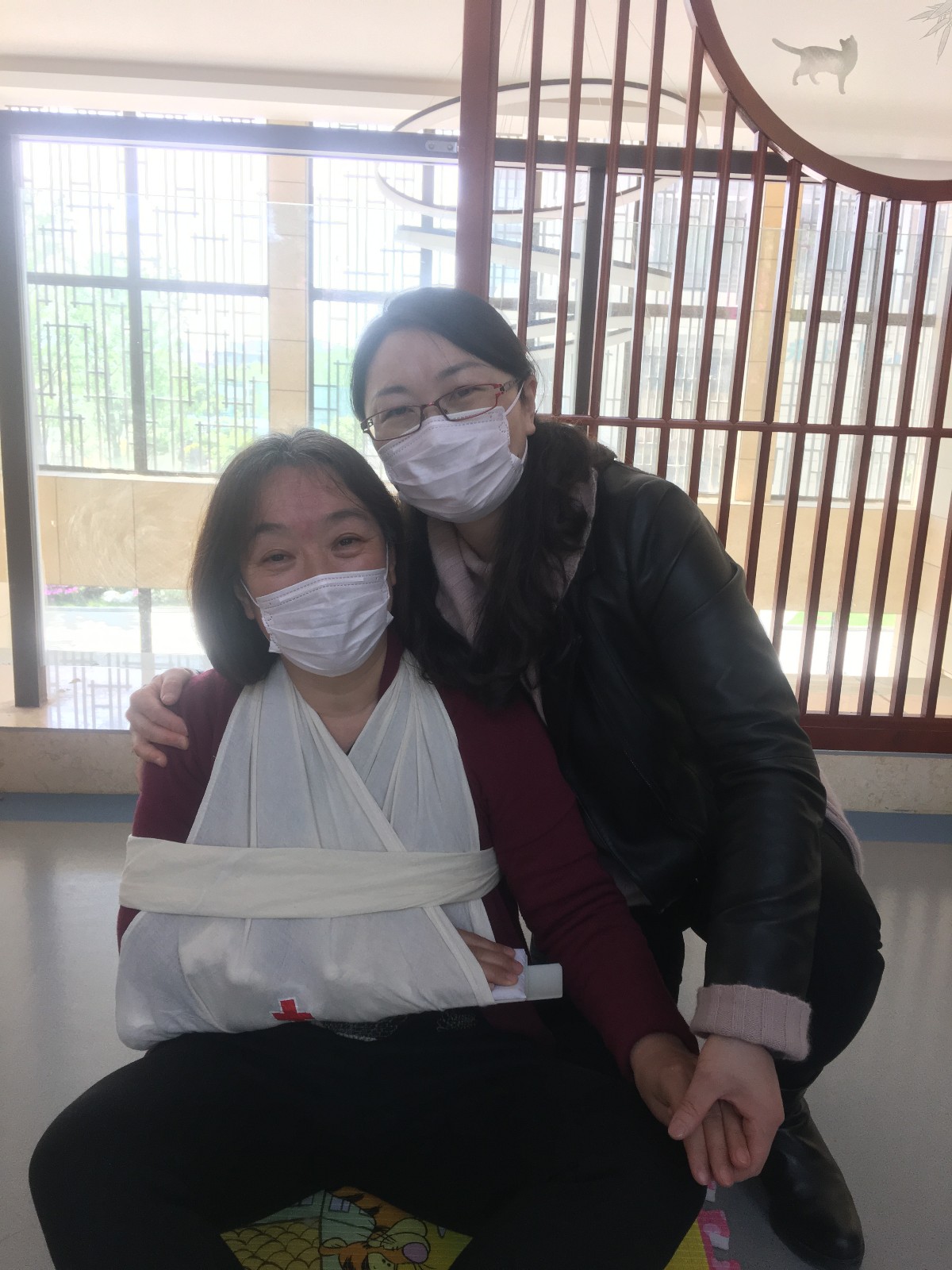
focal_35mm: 29
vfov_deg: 61.7
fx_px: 1063
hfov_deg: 48.2
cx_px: 476
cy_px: 635
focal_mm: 4.15
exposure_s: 1/100
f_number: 2.2
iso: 40
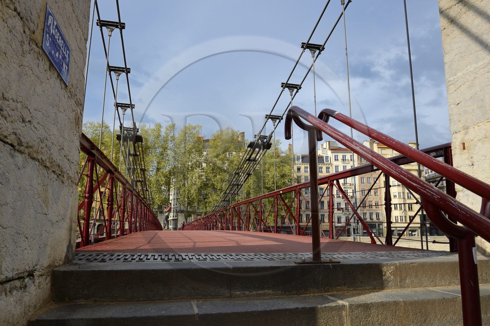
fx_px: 354
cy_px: 163
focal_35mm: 26
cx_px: 245
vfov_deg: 49.5
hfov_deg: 69.4
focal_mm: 26
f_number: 11
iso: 200
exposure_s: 1/200
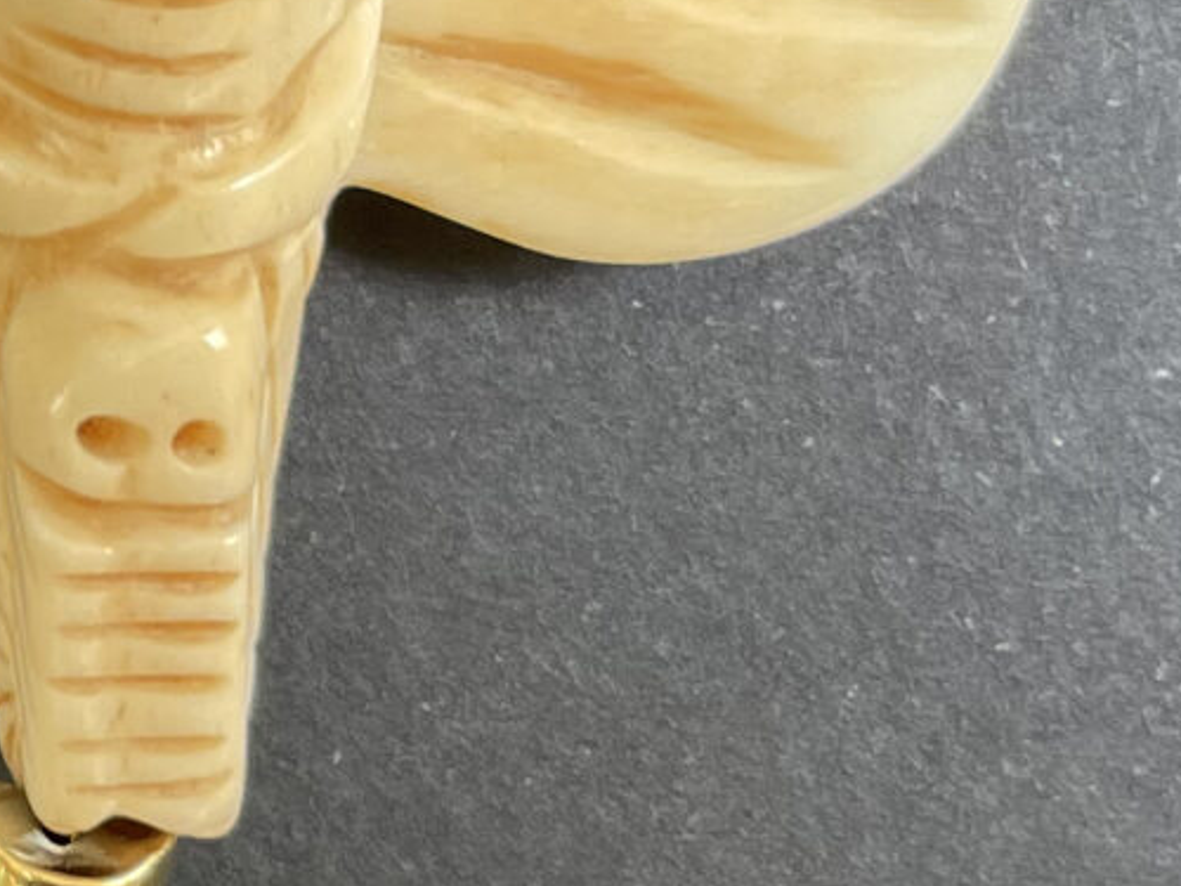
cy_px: 135
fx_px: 4538
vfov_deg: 11.1
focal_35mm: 133
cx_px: -938
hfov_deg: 13.4
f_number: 1.6
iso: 64
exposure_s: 1/121
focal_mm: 4.2
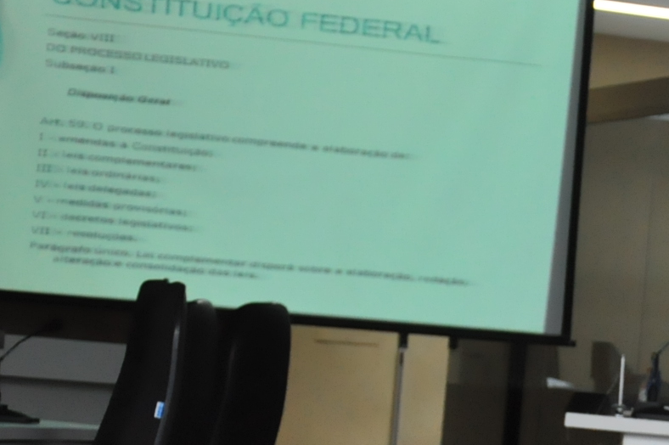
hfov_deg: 9.9
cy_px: 412
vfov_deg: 6.7
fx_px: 3788
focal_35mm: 204
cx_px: 849
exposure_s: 1/80
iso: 2000
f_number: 5
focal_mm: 50
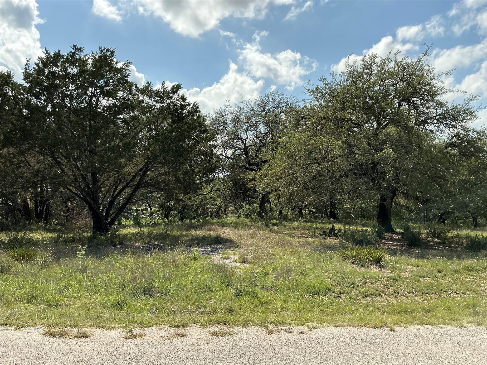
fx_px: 394
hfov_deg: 63.4
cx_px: 244
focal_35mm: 28
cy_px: 182
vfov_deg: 49.7
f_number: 1.8
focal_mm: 3
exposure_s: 1/2227
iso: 25
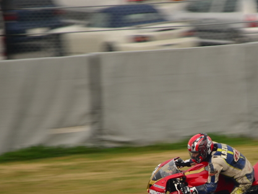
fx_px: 7910
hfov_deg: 1.9
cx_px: 212
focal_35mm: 1061
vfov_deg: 1.4
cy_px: 169
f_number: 6.3
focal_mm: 300
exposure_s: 1/250
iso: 100
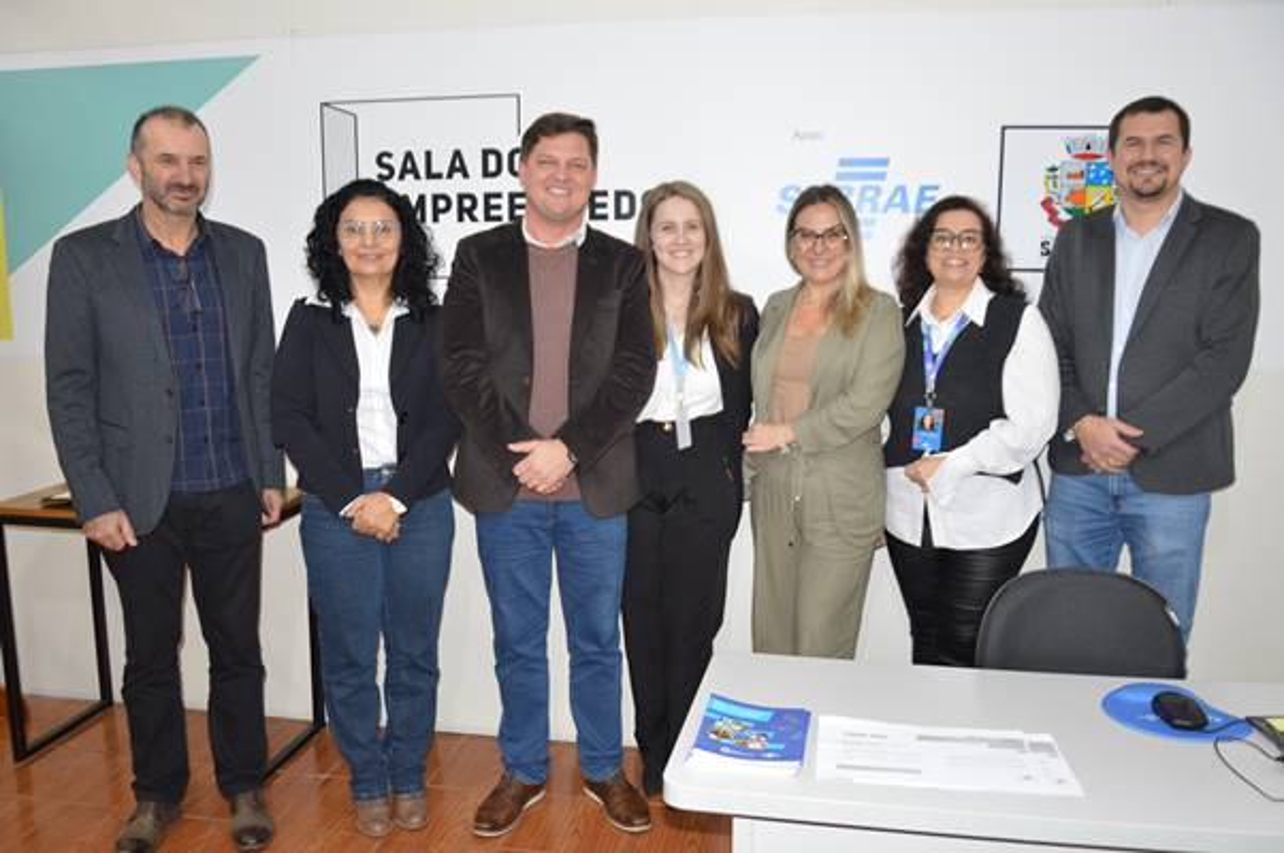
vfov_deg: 41.6
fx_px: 1122
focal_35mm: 32
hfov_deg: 59.5
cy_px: 426
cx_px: 642
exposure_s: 1/60
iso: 900
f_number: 3.8
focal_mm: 21
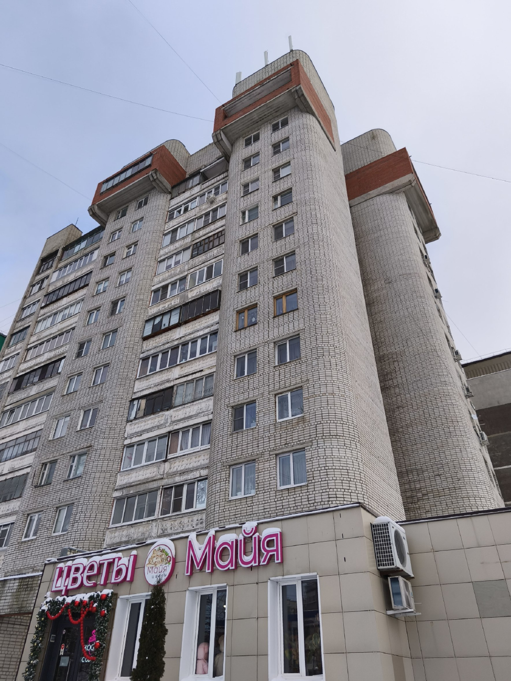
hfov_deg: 58.9
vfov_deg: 73.9
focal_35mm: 23
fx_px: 453
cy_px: 340
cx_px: 256
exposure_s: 1/1392
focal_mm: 5.35
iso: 80
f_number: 1.7
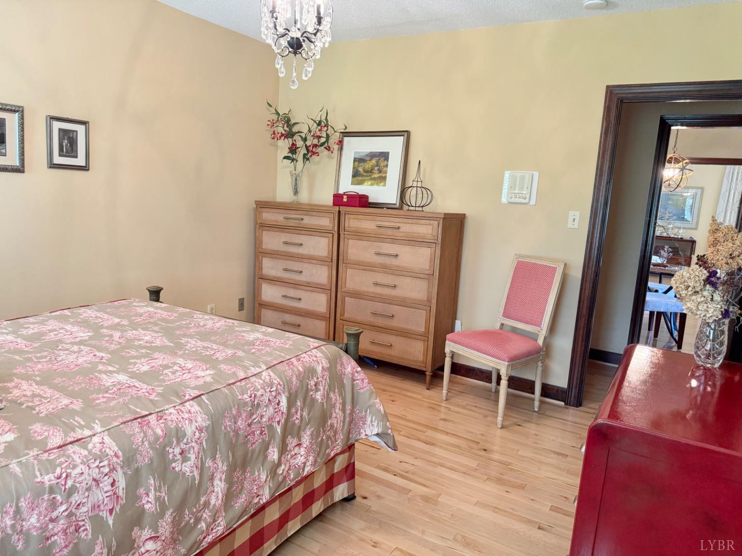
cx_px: 371
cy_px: 278
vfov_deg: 56.8
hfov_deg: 71.6
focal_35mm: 24
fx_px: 514
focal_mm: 6.76
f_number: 1.78
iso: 250
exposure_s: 1/60
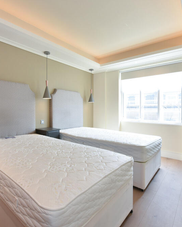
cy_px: 112
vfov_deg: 80.4
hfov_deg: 66.3
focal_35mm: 20
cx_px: 61
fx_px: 135
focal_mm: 14
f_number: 10
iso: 200
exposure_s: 1/25
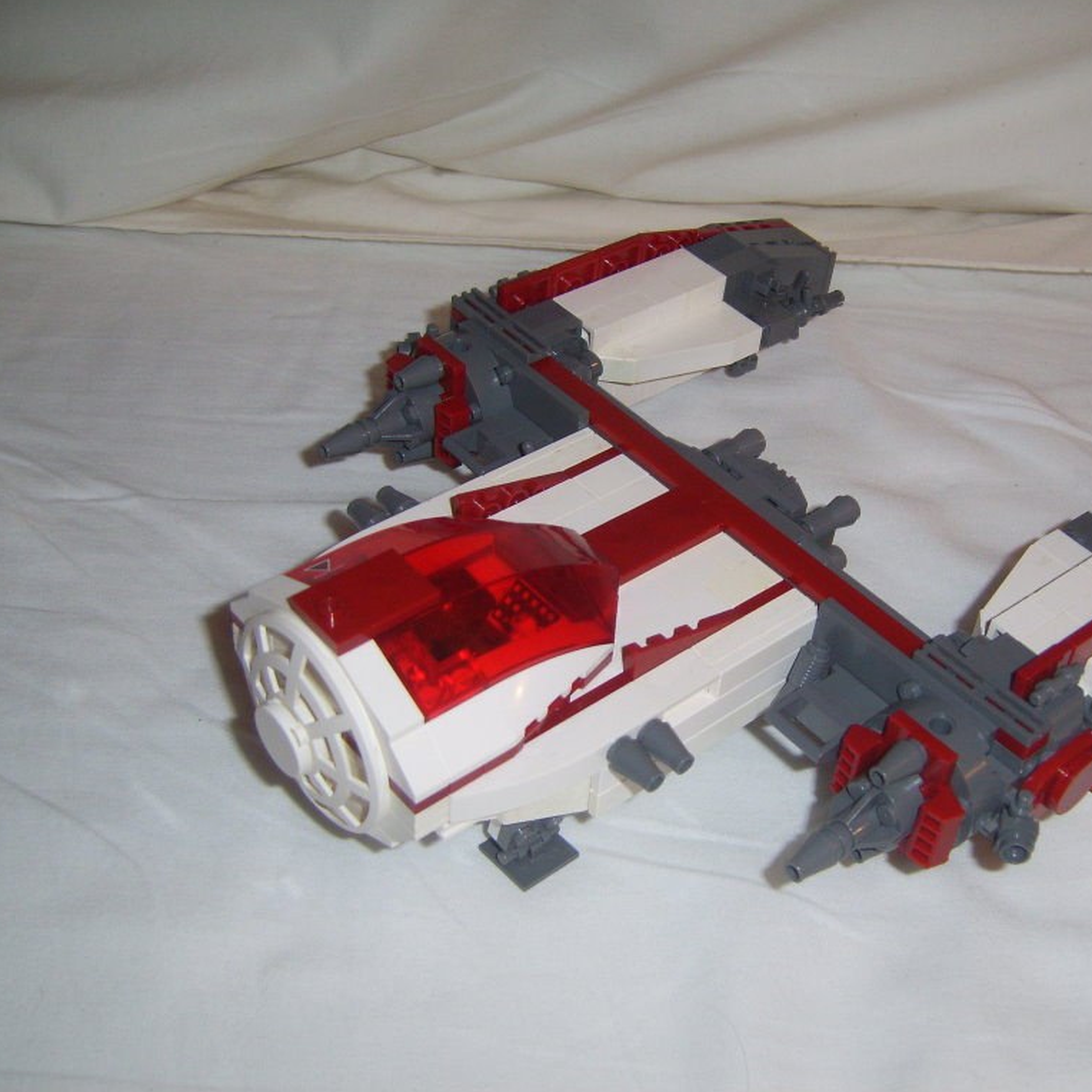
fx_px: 1606
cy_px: 545
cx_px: 702
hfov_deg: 37.3
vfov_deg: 37.6
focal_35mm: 45
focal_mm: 7.8
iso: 100
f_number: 2.8
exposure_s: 1/30
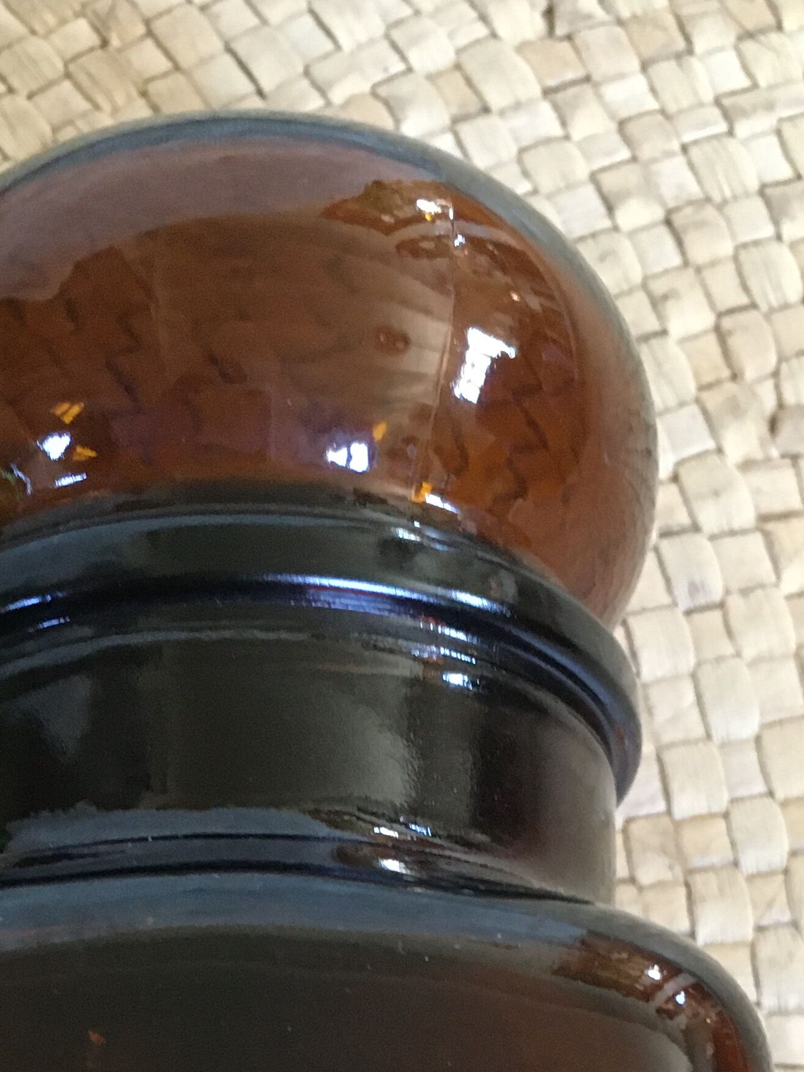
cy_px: 1165
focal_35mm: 67
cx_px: 308
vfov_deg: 26.7
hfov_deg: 21.9
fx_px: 2075
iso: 200
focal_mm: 4.15
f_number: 2.2
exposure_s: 1/17
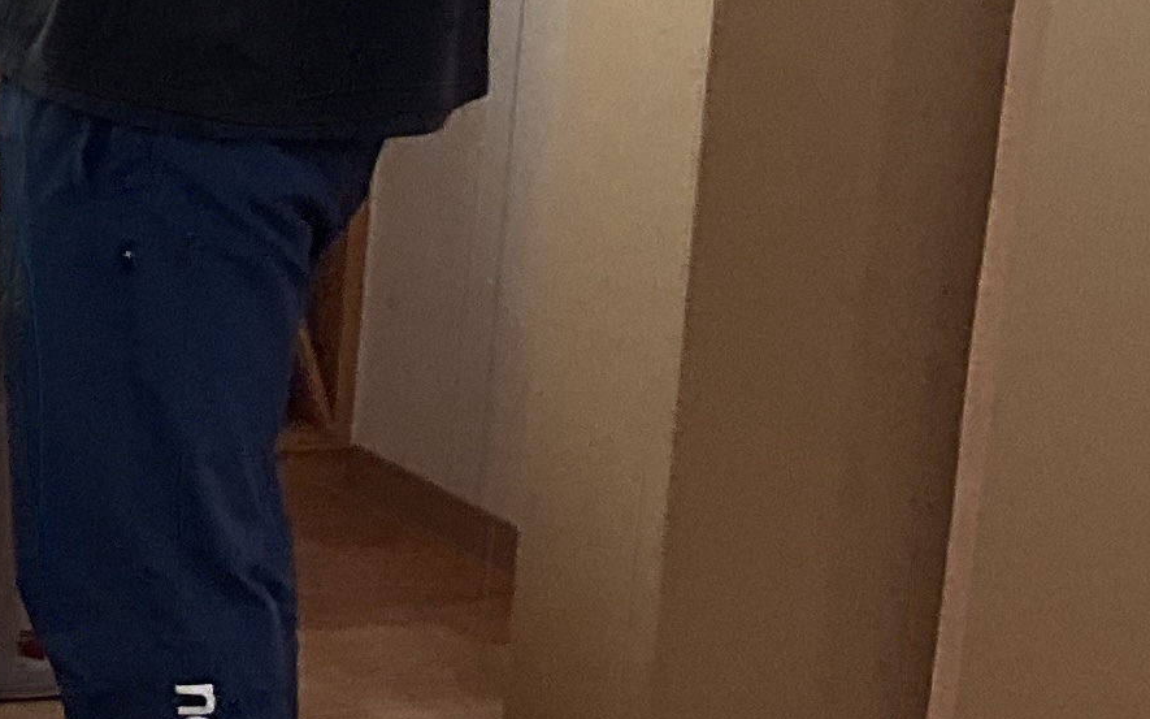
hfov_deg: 12.9
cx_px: -1179
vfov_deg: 9.3
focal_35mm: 140
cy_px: 194
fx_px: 4387
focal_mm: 3
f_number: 1.8
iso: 20
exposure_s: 1/120
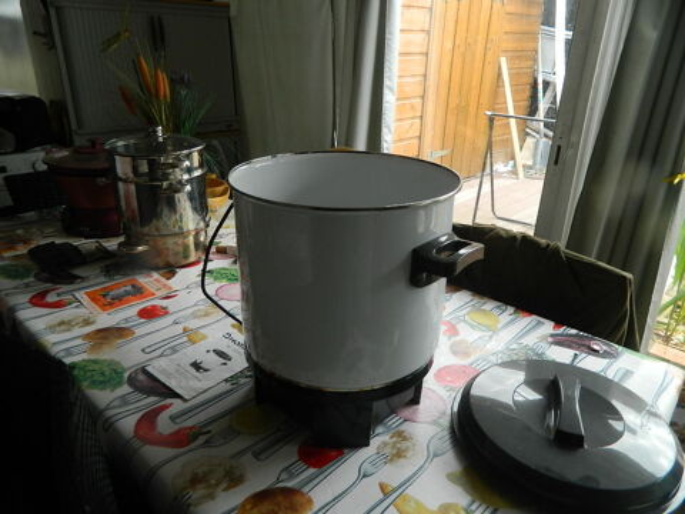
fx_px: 495
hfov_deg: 69.4
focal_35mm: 25
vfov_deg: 54.9
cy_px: 257
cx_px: 342
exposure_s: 1/50
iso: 80
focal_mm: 4.5
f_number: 3.1
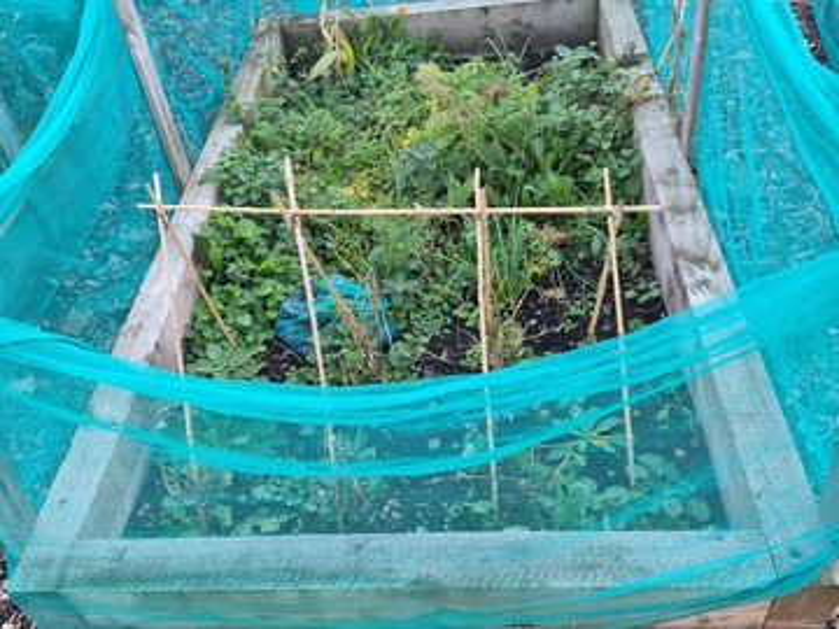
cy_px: 314
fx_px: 557
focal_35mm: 23
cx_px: 420
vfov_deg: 58.9
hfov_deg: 73.9
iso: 125
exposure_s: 1/180
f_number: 1.8
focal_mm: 5.4
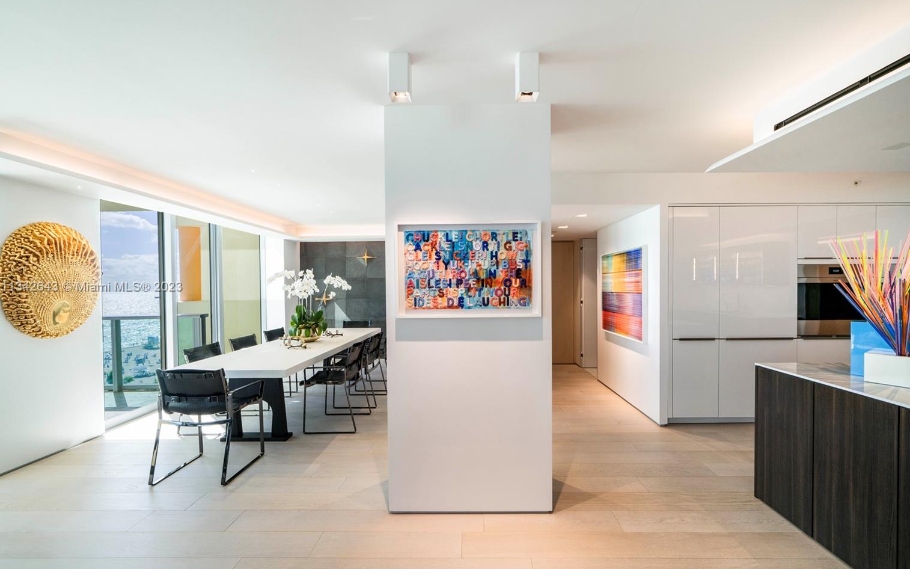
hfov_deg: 105.3
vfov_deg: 78.6
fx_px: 347
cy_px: 288
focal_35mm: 14
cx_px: 471
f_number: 11
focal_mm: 13
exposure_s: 1/200
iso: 200
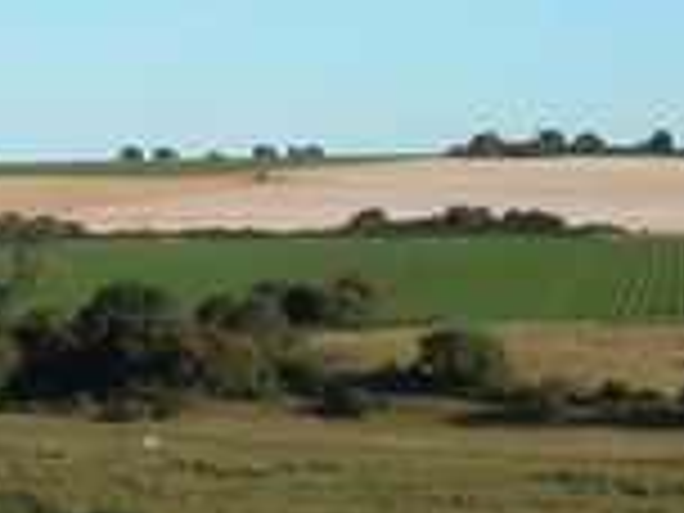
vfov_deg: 8.1
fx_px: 3636
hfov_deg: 10.1
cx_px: -612
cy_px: 117
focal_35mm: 184
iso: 100
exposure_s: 1/290
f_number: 6.3
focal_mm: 8.9
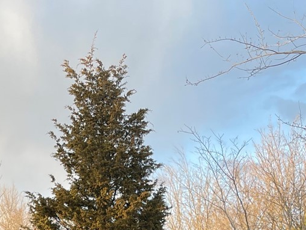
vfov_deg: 13.6
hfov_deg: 20.0
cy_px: 404
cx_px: 102
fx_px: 867
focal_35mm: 98
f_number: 1.6
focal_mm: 4.2
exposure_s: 1/317
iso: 32
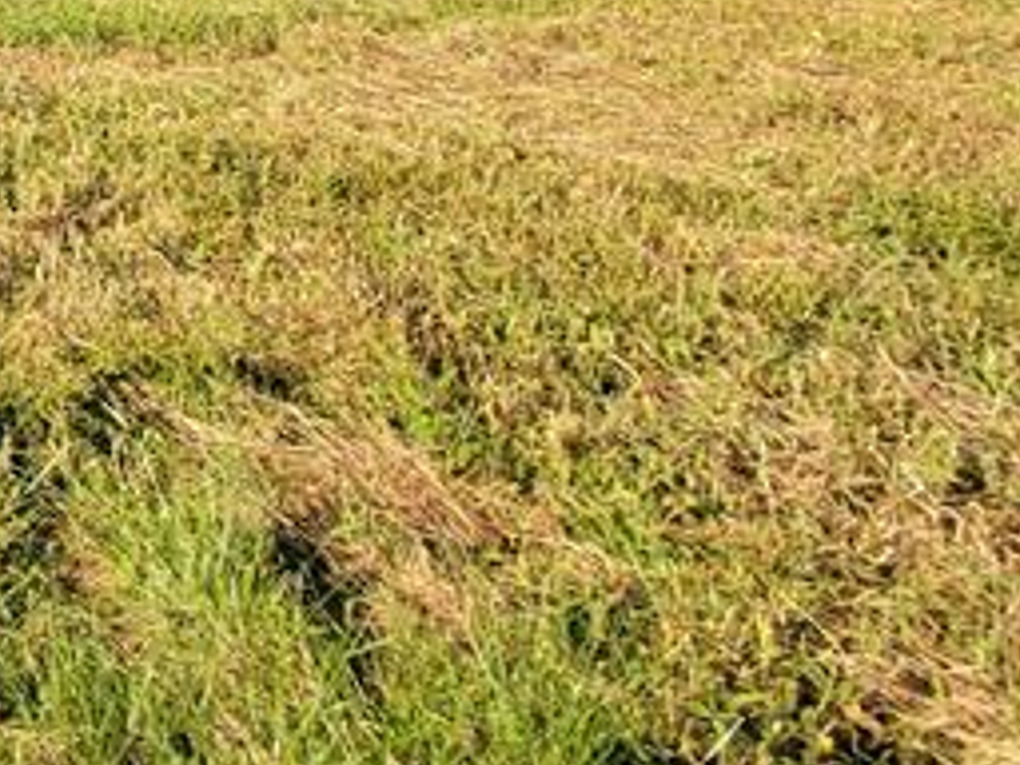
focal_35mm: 52
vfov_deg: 19.9
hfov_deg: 20.3
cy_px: -638
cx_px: -952
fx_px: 1532
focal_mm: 2.2
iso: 50
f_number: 2.2
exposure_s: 1/622
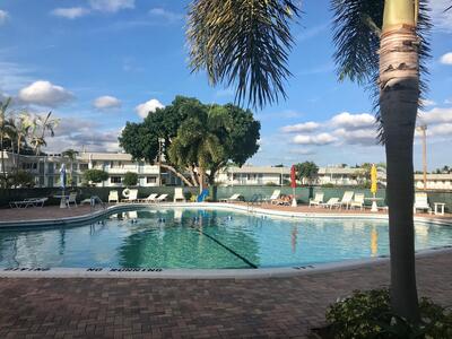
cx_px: 226
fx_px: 366
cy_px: 170
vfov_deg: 49.7
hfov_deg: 63.4
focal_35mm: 28
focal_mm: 3.99
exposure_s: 1/2457
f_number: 1.8
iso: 20
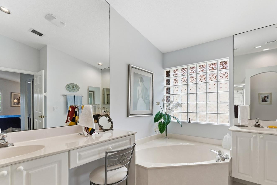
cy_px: 103
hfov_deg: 92.9
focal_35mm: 17
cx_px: 154
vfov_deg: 70.2
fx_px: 131
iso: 250
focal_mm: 14
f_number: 9
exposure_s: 1/100
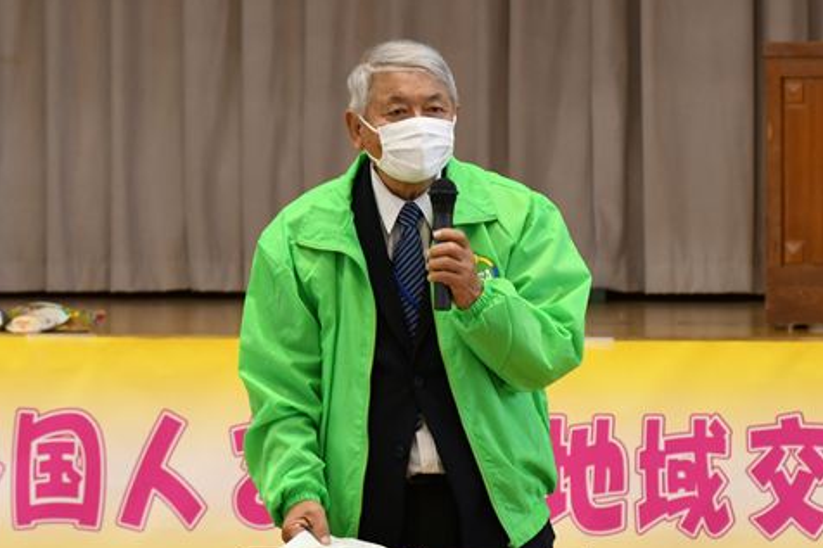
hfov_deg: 9.1
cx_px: 391
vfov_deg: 6.0
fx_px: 5187
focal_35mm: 227
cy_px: 95
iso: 1250
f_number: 5.3
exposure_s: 1/125
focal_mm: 80
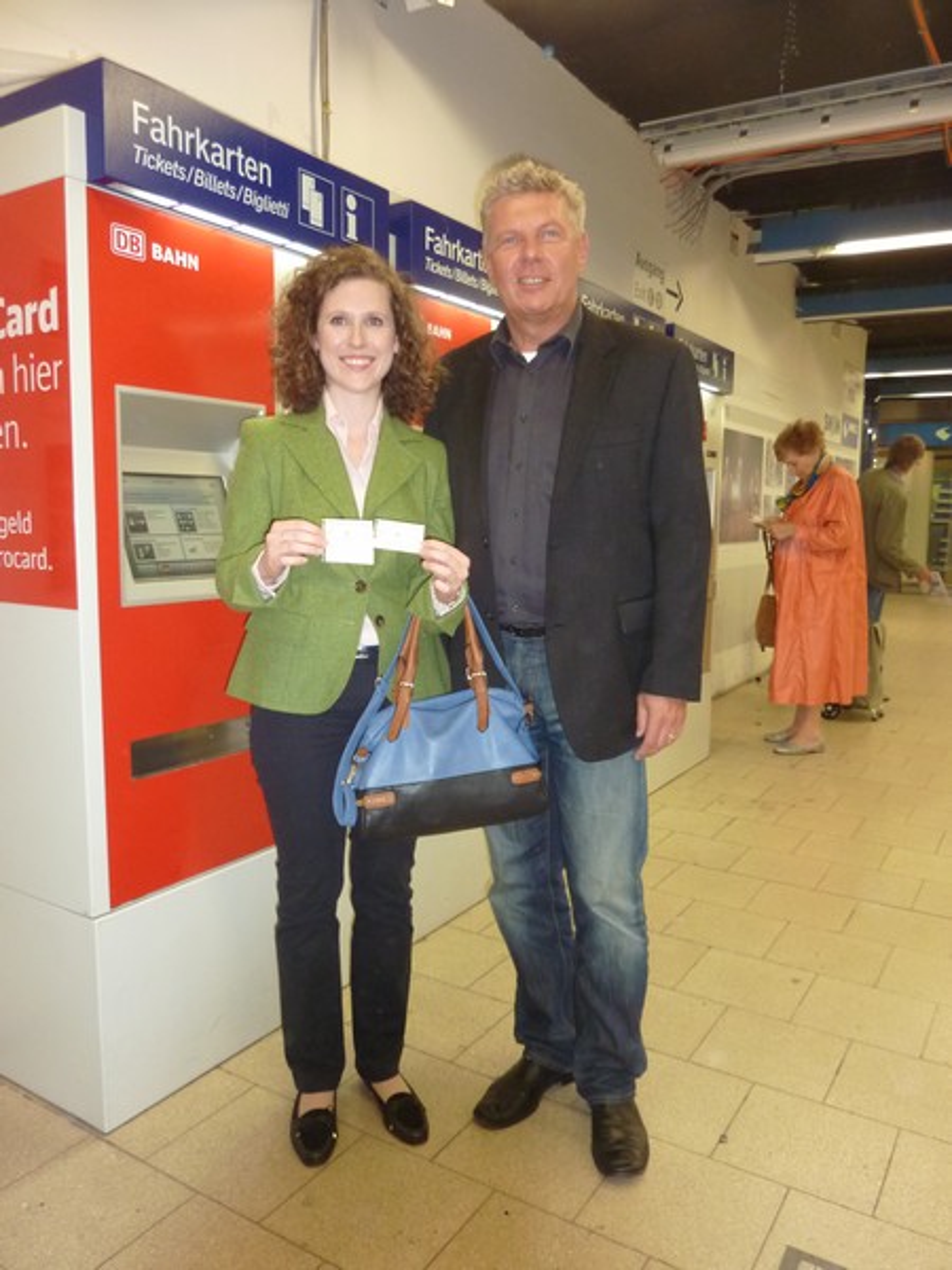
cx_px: 476
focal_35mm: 25
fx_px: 917
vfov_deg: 69.4
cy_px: 635
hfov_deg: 54.9
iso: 250
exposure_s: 1/30
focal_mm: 4.1
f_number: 3.3
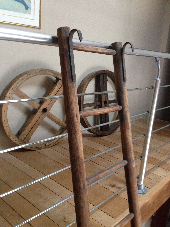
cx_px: 85
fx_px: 216
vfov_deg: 55.4
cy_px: 114
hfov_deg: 42.9
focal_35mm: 33
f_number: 2.4
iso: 320
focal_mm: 4.12
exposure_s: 1/20
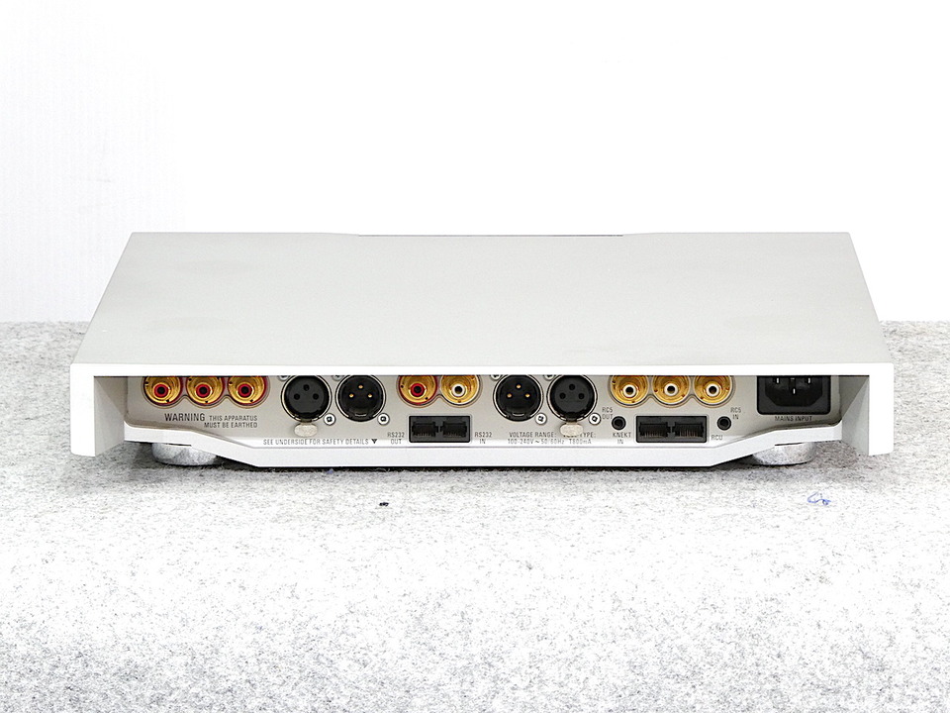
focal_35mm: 200
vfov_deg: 7.4
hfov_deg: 9.9
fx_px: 5489
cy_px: 356
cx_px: 475
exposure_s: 1/4
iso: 400
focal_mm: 35.8
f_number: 7.1
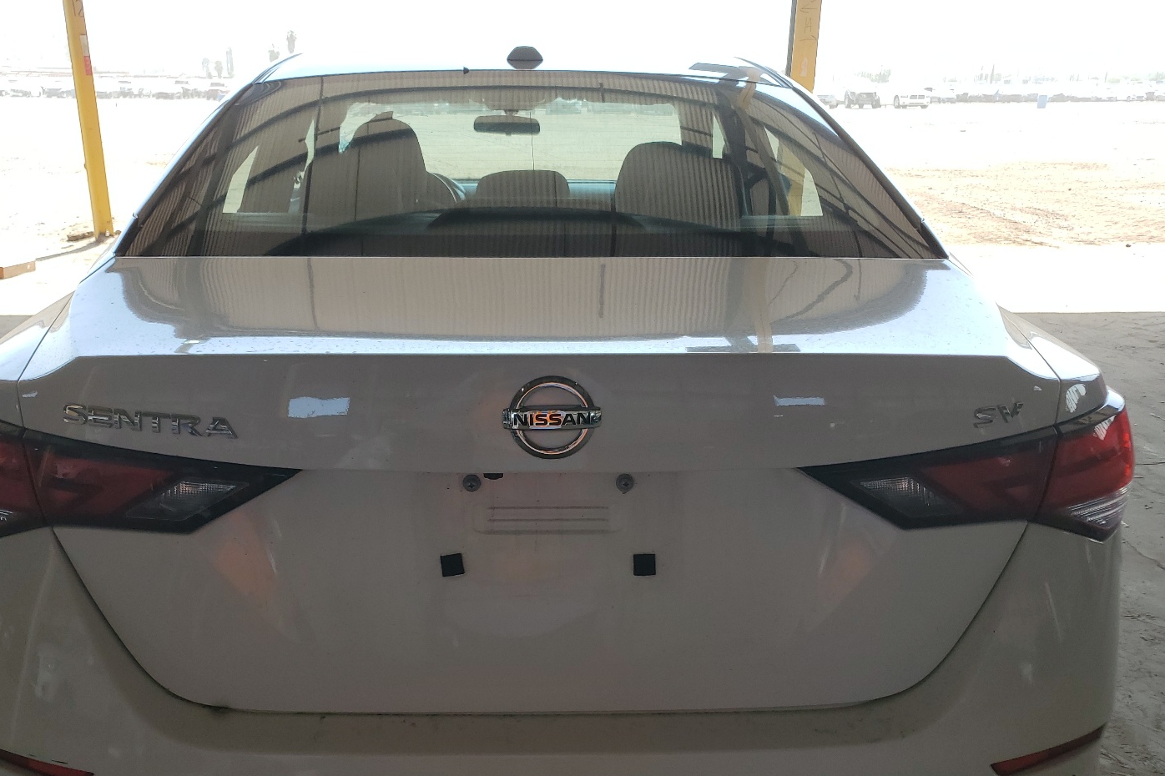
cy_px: 499
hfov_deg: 60.2
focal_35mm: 31
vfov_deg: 41.9
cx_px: 532
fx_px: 1003
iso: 50
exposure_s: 1/526
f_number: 1.5
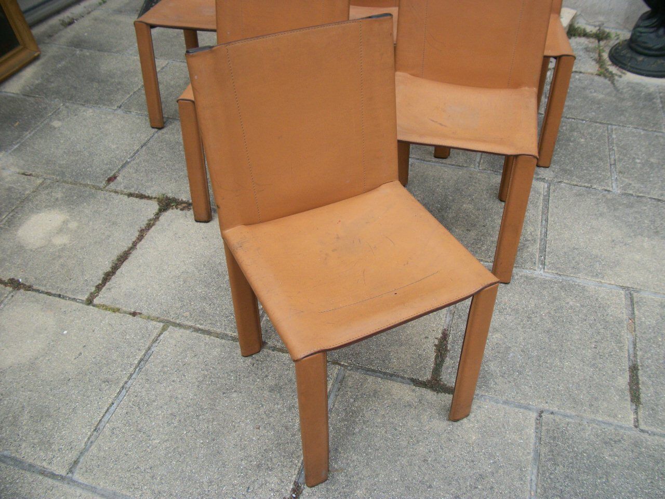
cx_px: 332
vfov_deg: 44.2
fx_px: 615
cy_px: 250
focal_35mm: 32
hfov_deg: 56.8
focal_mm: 5.7
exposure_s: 1/125
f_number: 8.8
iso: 80
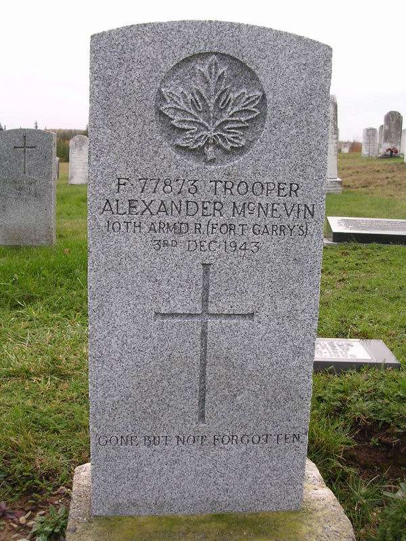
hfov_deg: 37.7
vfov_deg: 49.0
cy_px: 270
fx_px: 594
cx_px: 203
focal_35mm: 38
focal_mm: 5.8
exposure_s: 1/181
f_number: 2.8
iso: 100
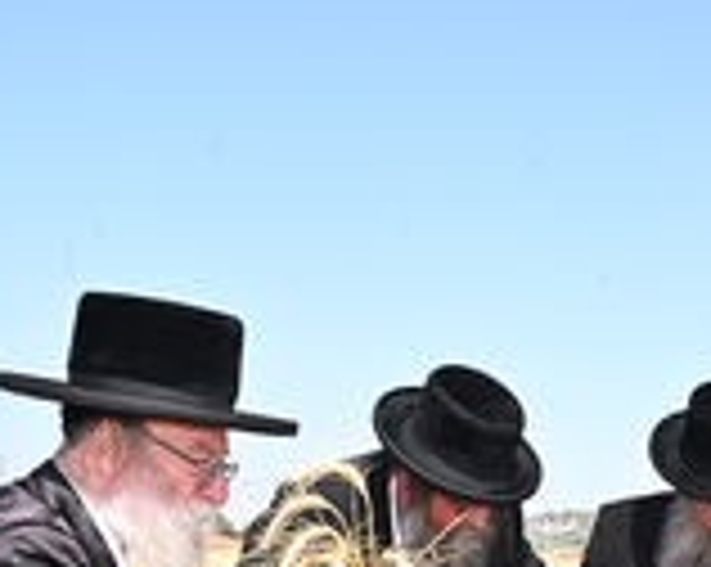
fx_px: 1597
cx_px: 698
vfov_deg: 19.5
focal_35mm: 76
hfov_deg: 24.1
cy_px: 585
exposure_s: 1/200
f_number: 14
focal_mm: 32
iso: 320
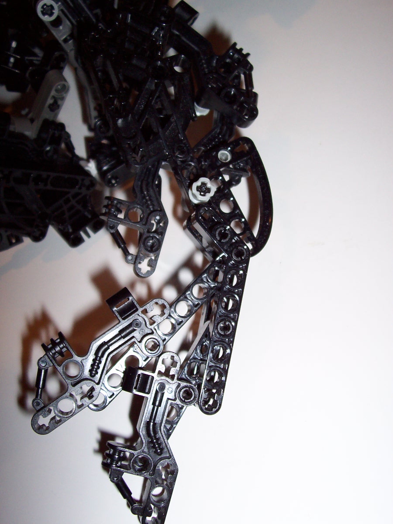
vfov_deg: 50.1
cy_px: 262
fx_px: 560
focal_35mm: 37
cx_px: 196
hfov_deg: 38.7
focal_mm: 5.6
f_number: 2.8
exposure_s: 1/60
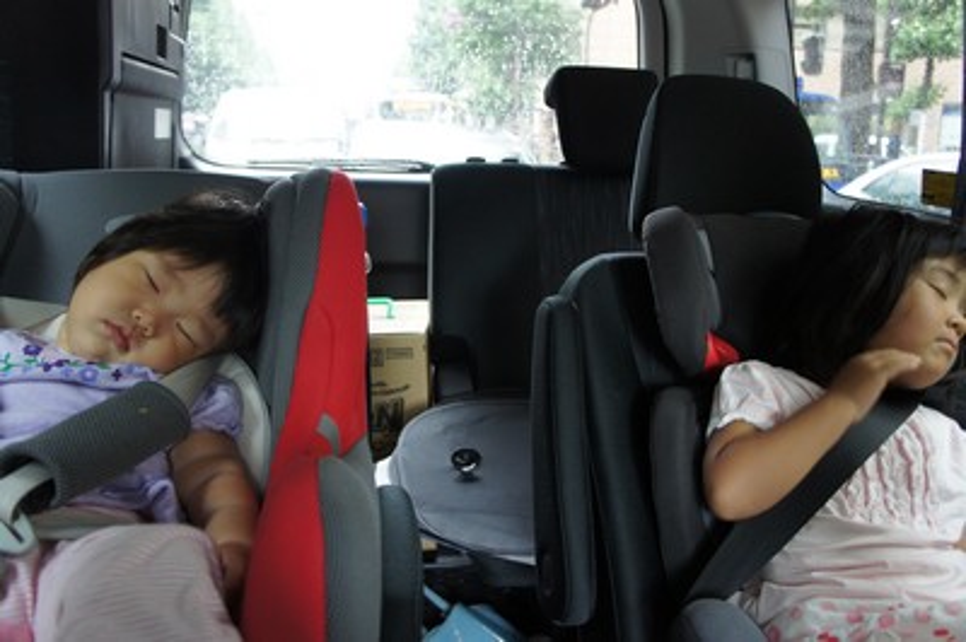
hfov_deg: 59.5
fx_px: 845
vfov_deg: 41.6
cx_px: 483
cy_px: 321
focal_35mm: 32
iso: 1000
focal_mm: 21
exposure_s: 1/40
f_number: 4
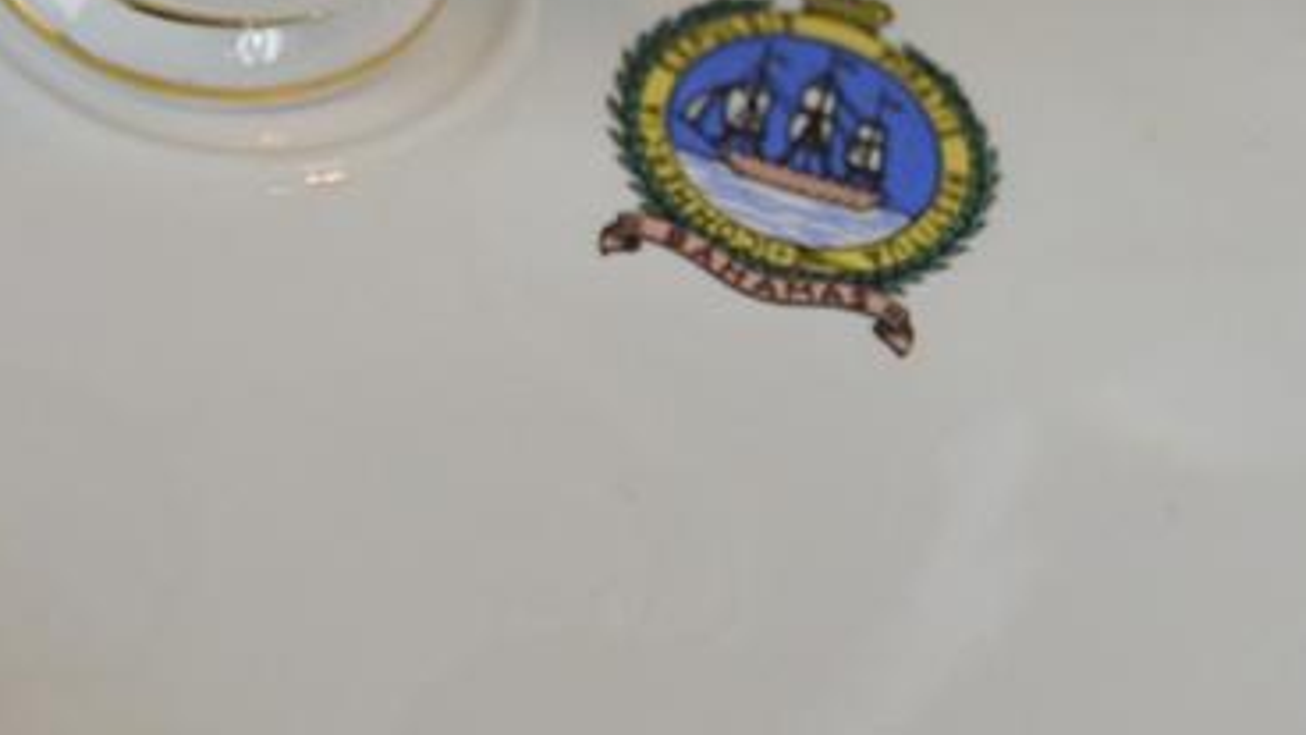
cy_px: -126
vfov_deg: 9.1
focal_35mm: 132
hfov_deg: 16.2
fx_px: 4586
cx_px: 405
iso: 400
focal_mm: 31
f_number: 4.2
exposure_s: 1/60
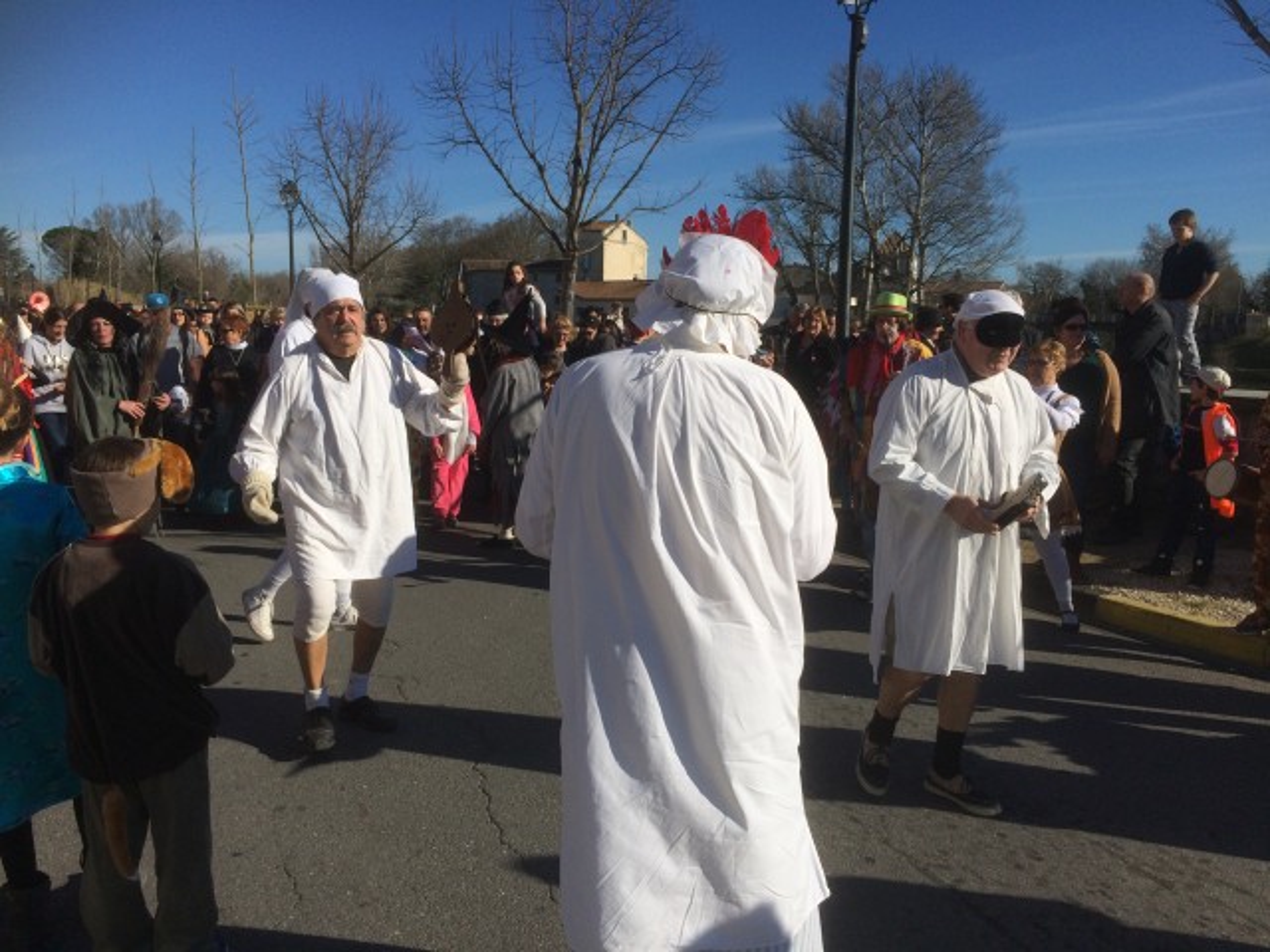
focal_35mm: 29
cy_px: 476
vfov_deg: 48.2
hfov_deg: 61.7
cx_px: 635
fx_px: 1064
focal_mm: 4.15
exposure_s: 1/4115
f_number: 2.2
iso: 32
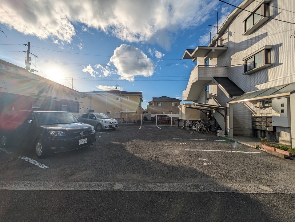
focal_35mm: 14
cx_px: 148
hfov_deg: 102.0
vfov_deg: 85.7
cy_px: 111
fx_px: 119
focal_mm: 1.83
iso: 48
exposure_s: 1/5650
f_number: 2.2
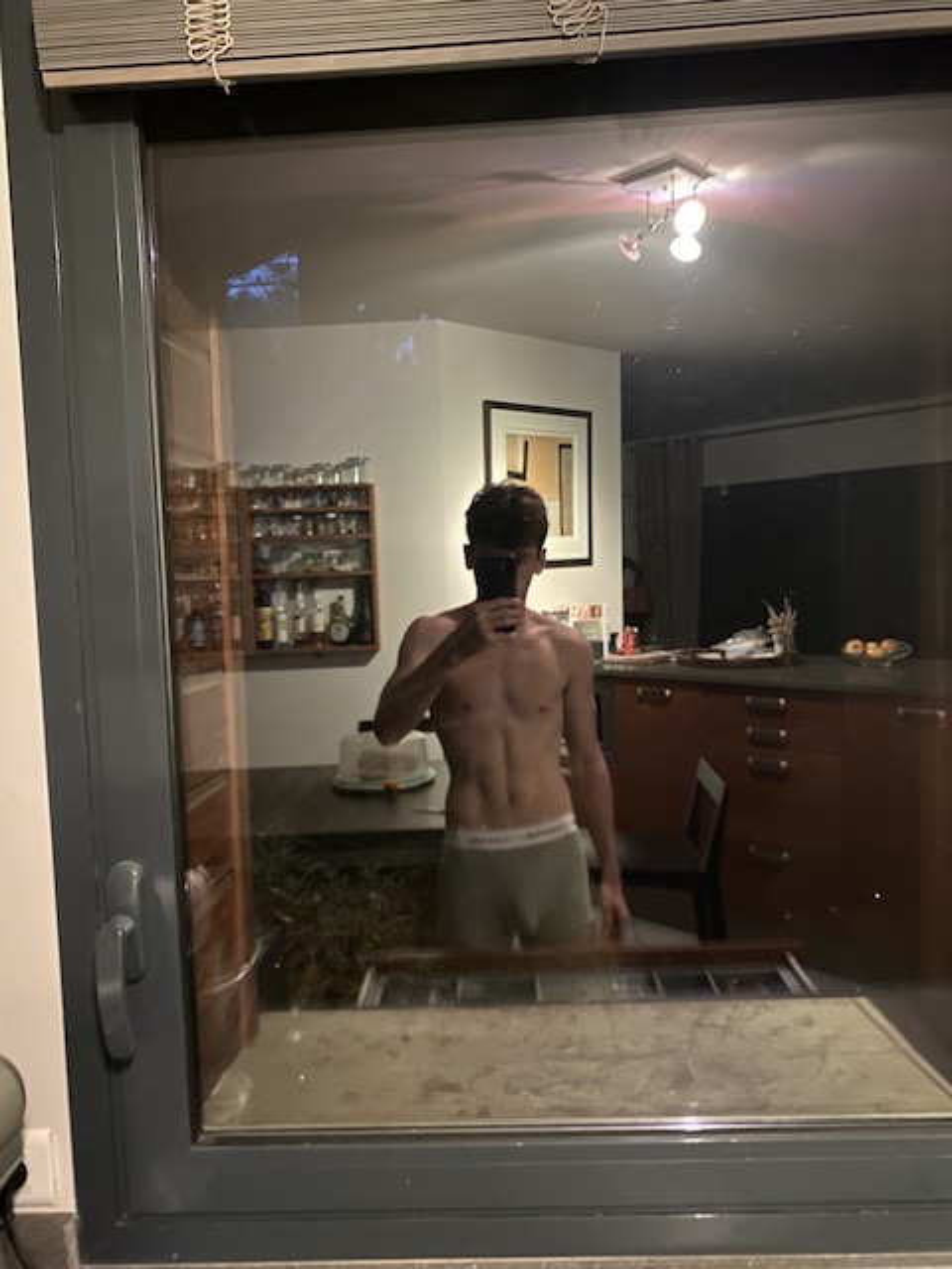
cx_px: 476
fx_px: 953
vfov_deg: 67.3
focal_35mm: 26
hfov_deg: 53.1
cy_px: 634
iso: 400
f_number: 1.8
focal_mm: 4.25
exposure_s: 1/8
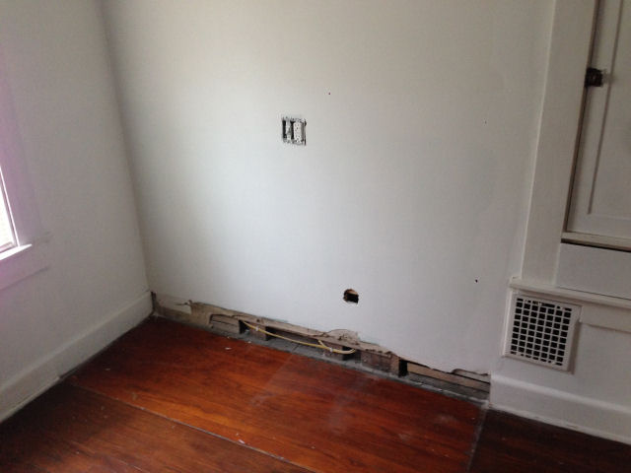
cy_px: 236
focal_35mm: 33
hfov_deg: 55.4
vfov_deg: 42.9
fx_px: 602
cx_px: 316
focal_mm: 4.12
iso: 160
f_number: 2.4
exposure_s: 1/20
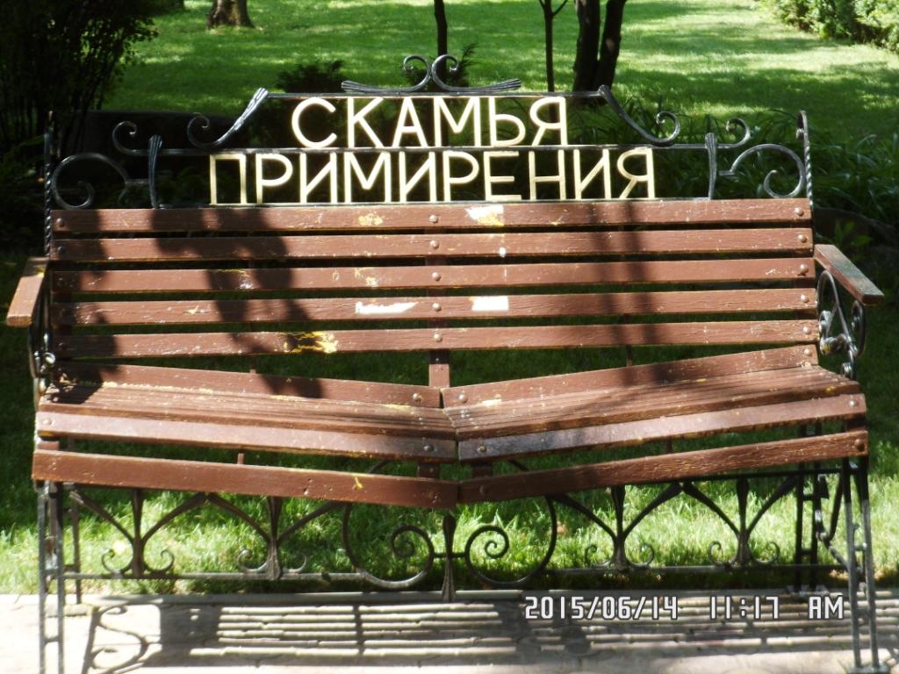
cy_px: 337
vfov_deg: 14.2
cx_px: 450
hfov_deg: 18.9
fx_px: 2701
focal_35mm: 104
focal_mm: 19.6
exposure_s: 1/125
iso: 100
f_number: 5.1
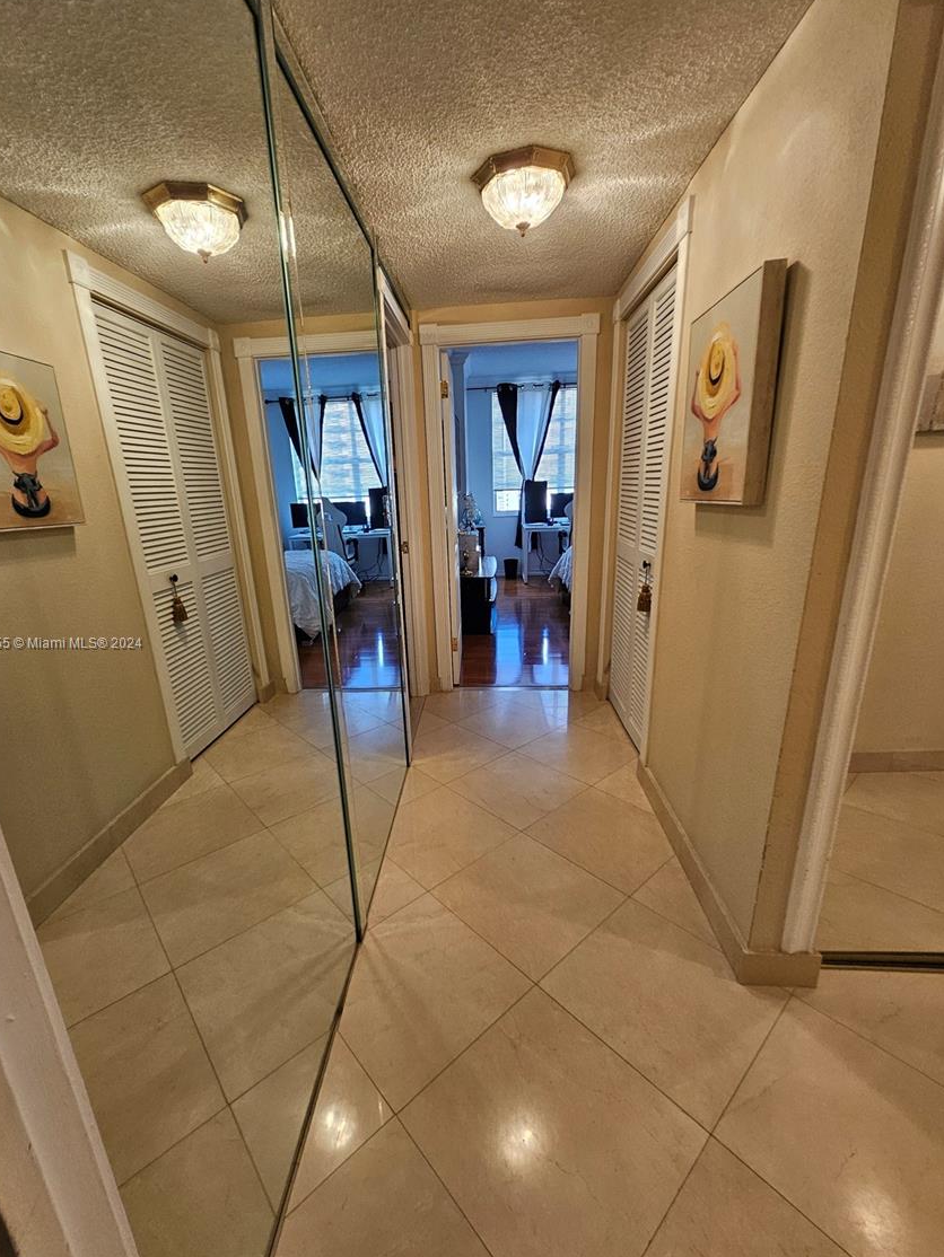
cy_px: 644
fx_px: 509
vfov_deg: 102.0
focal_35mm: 14
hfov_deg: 85.6
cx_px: 444
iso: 100
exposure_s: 1/60
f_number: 2.2
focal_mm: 1.74
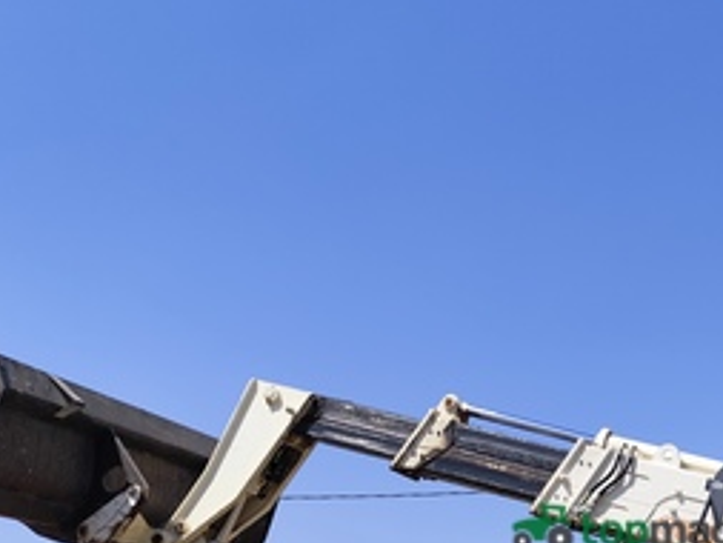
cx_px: 727
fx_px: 1045
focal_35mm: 50
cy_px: 529
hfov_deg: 34.6
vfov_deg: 27.6
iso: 50
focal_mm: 6.19
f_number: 1.65
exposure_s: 1/1226
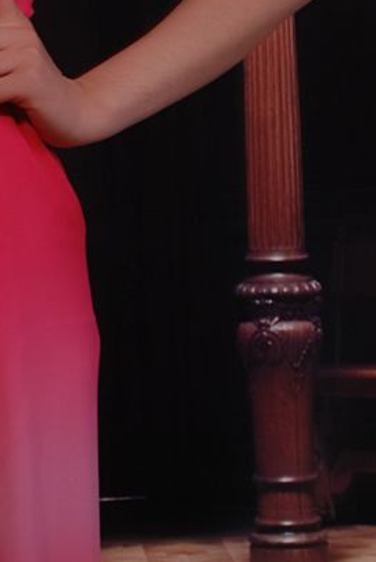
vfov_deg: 13.4
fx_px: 2375
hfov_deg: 8.9
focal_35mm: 152
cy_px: 105
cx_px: -85
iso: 100
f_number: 8
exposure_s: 1/8
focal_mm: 26
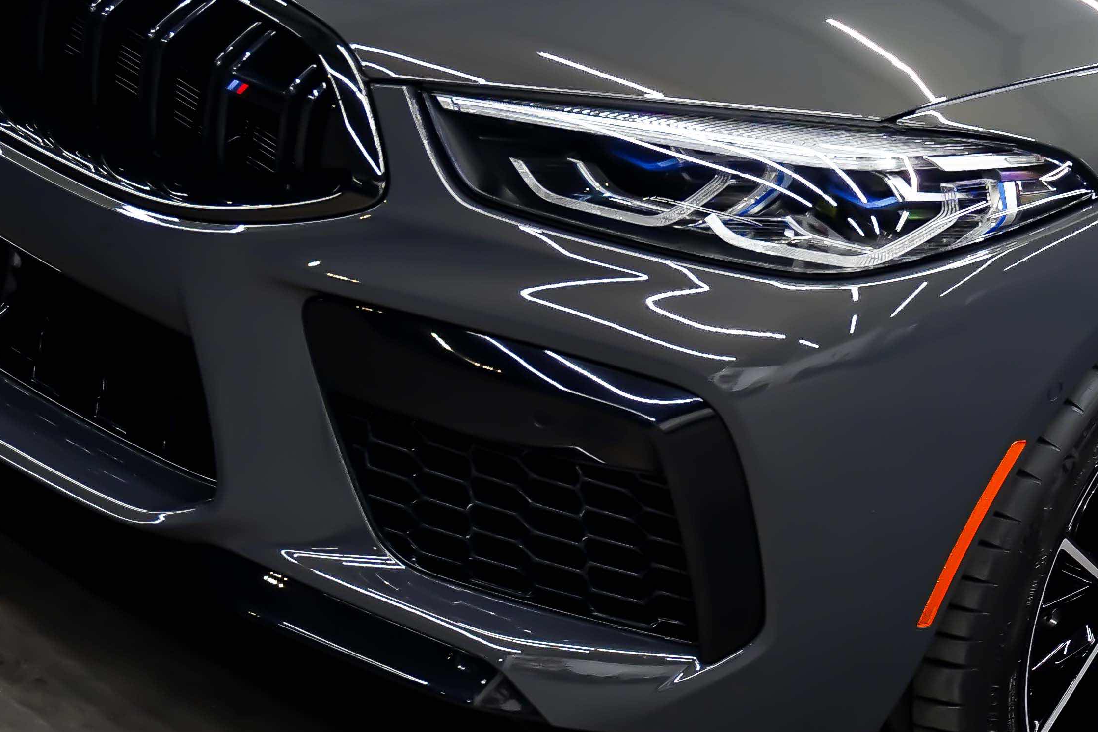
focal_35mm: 118
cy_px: -32
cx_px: 975
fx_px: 3599
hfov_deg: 17.1
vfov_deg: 11.5
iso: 640
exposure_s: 1/40
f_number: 2.8
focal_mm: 44
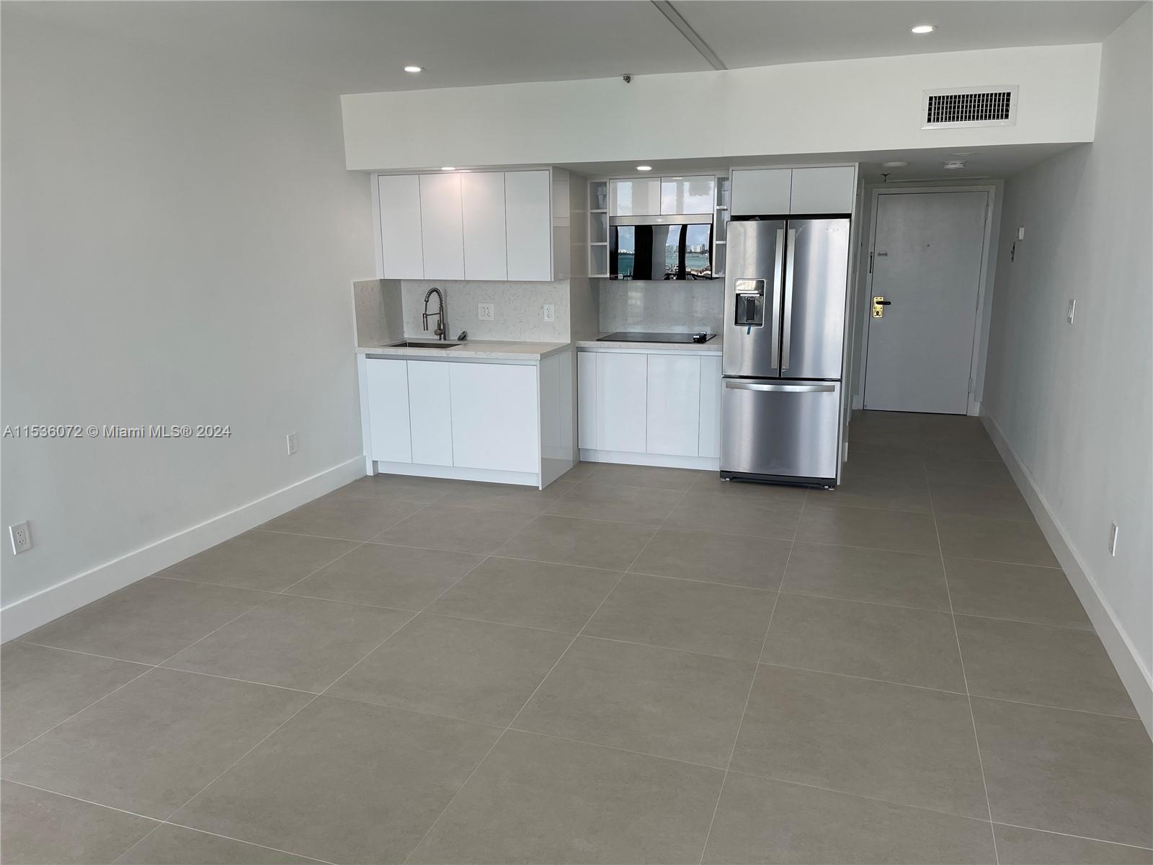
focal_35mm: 25
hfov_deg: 69.4
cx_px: 576
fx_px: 833
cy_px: 432
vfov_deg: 54.9
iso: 32
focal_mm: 5.1
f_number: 1.6
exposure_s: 1/154
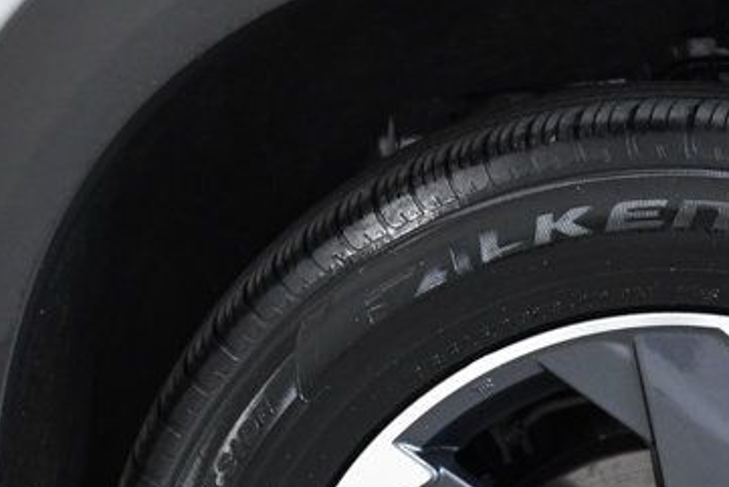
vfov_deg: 8.0
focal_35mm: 170
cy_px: 639
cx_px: 703
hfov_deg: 12.0
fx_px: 3444
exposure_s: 1/200
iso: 2500
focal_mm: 40
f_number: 8
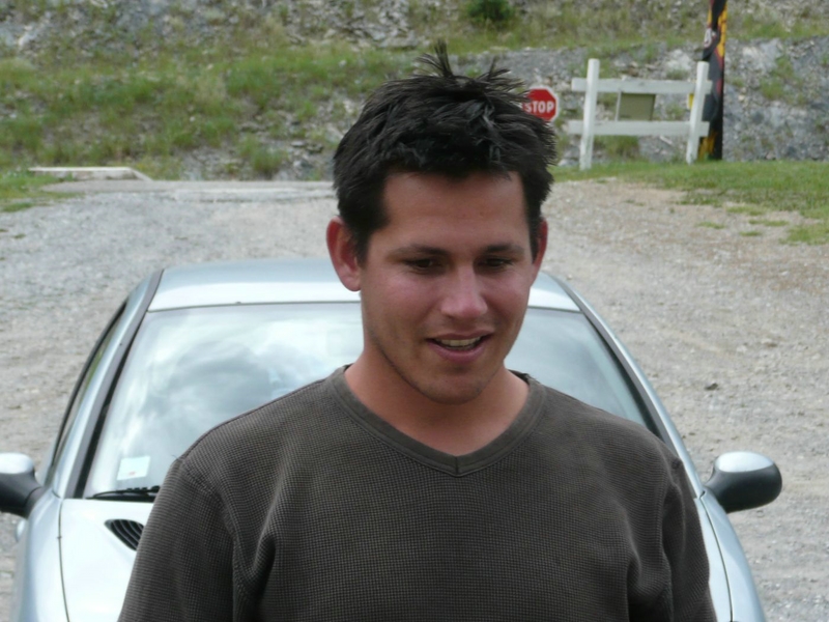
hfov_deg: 10.4
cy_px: 311
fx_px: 4574
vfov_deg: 7.8
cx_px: 414
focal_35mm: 191
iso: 100
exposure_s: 1/160
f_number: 4.7
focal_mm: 20.9
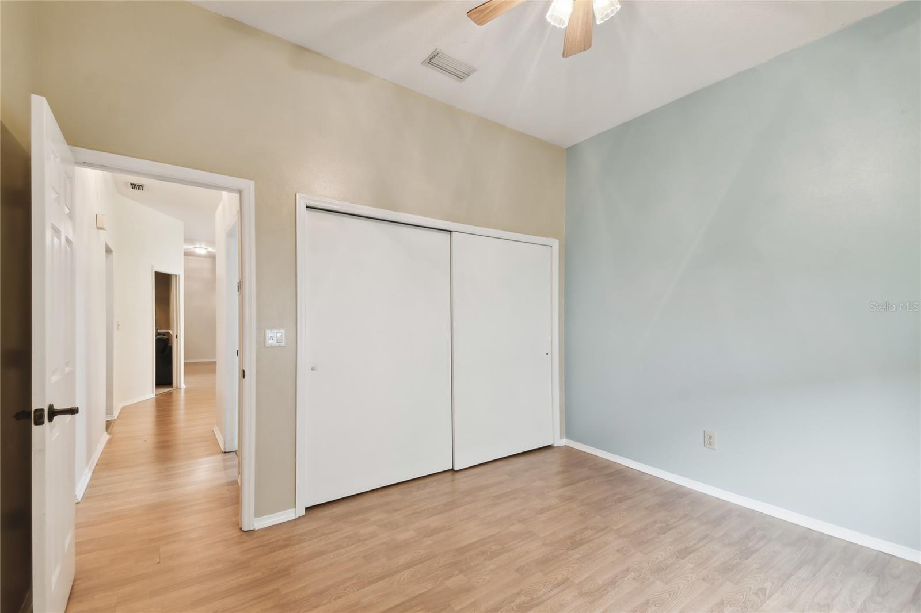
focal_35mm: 15
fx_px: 384
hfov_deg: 100.4
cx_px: 460
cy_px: 306
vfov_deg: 77.3
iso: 100
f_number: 7.1
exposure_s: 1/6
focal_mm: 10
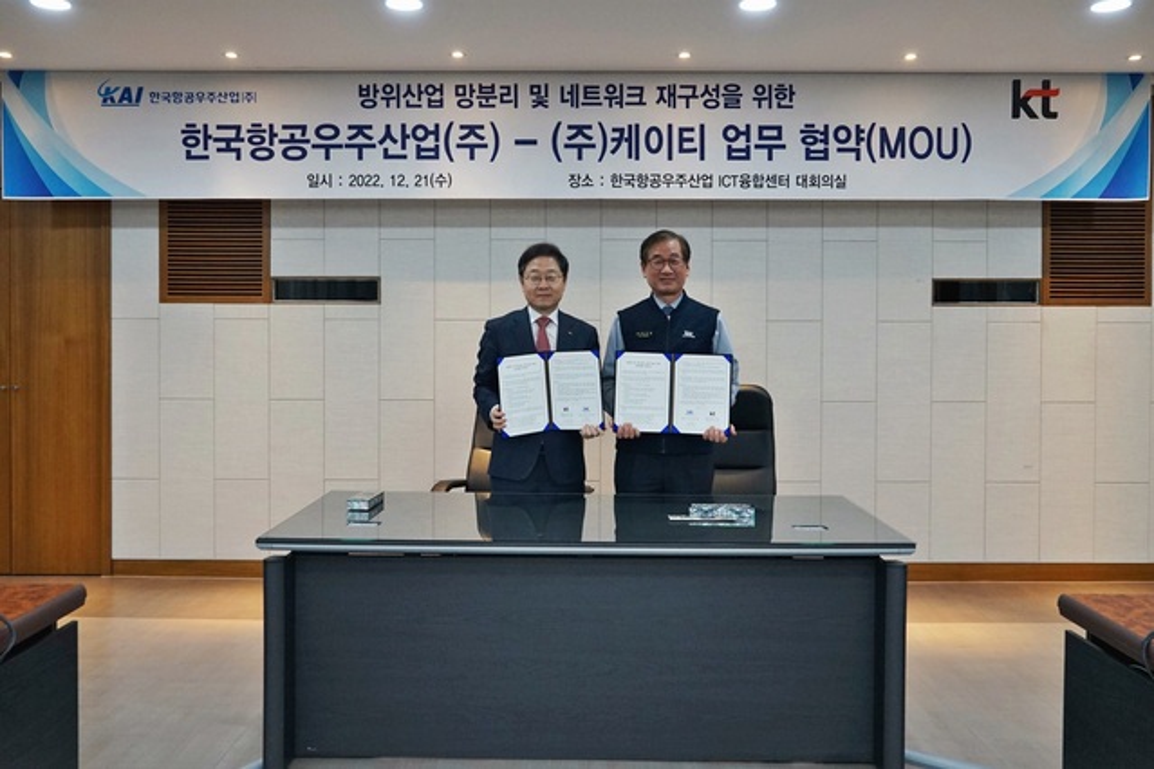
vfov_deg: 53.1
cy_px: 384
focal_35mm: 24
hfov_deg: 73.7
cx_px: 577
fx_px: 769
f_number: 4
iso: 1250
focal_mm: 24
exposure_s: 1/160
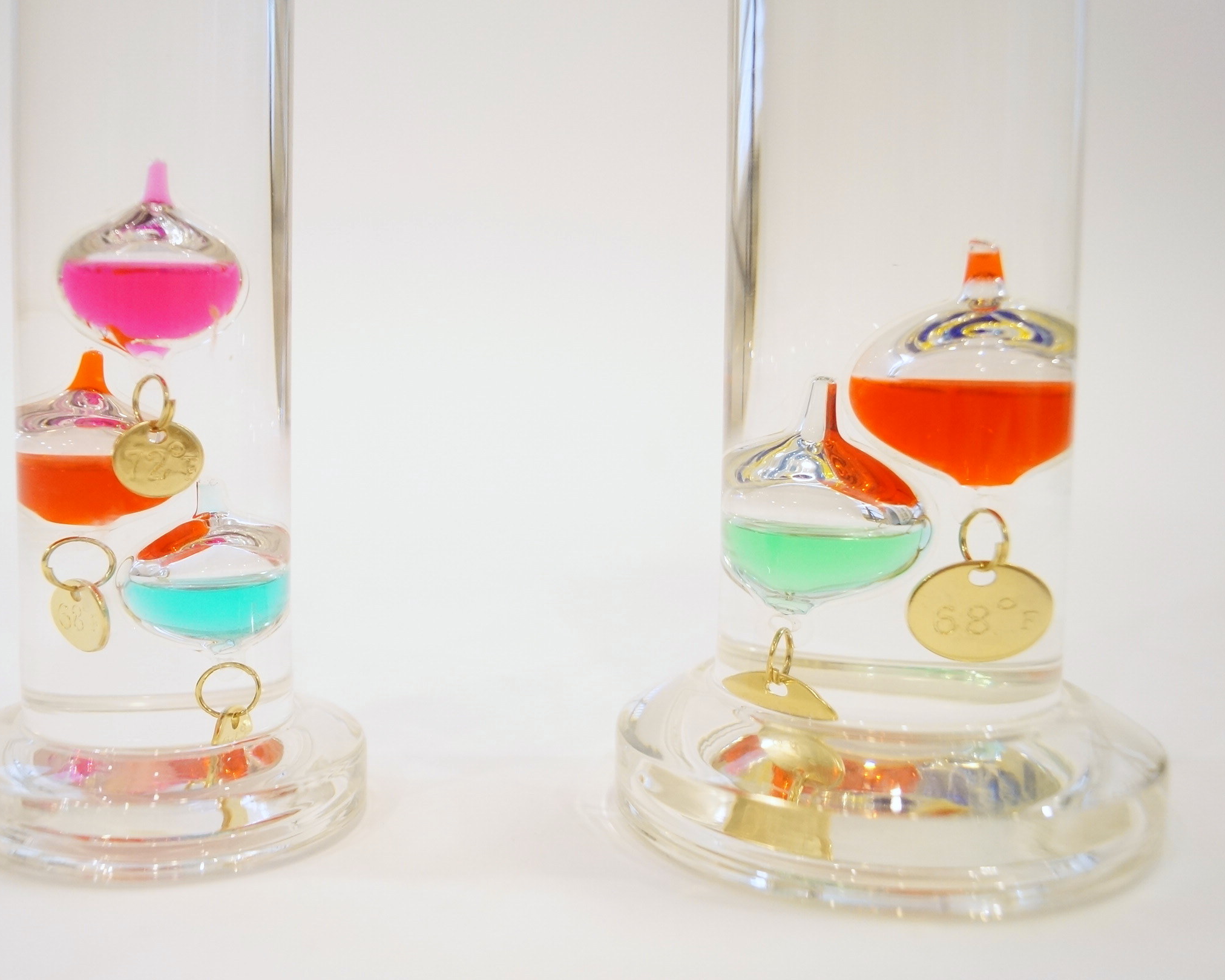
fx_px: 1233
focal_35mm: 34
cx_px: 491
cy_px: 490
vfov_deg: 43.4
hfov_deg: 52.5
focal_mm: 20
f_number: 4
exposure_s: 1/60
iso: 1250
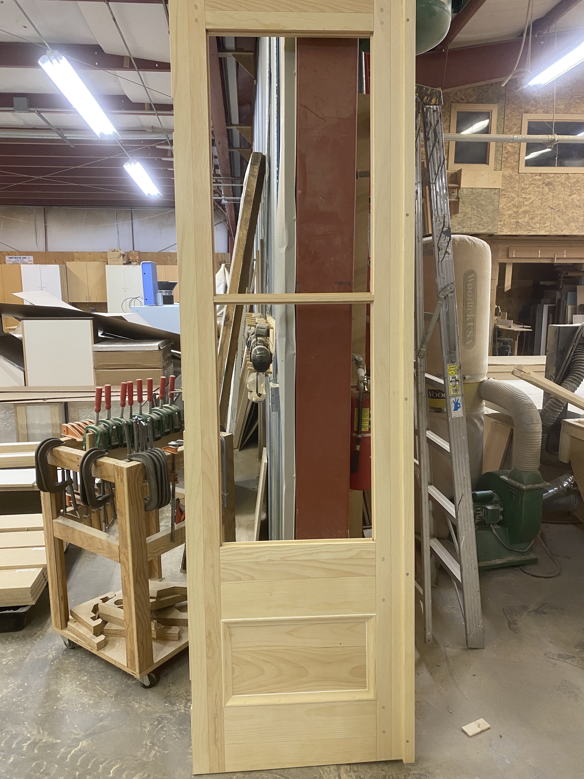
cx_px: 292
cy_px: 390
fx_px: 585
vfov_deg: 67.3
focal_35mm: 26
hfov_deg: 53.1
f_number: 1.8
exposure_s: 1/60
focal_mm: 4.25
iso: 160
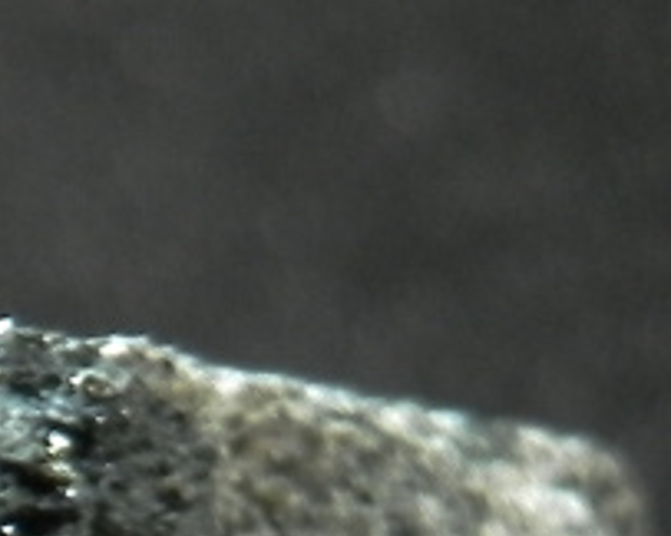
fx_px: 10158
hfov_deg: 3.7
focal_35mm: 512
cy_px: 1499
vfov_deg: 3.0
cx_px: -1306
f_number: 4
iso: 160
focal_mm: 15.1
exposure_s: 1/46.3
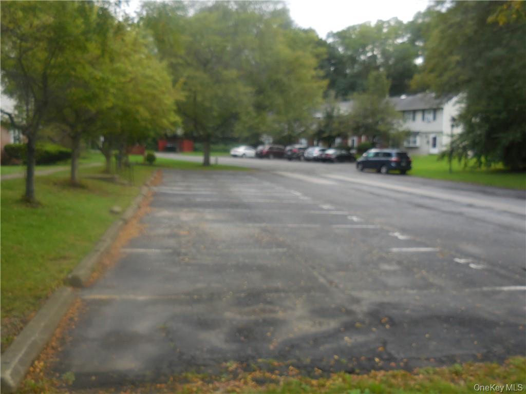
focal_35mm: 33
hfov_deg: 55.4
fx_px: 501
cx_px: 263
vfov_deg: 42.9
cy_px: 197
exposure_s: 1/200
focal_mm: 5.9
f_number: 3.7
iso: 125
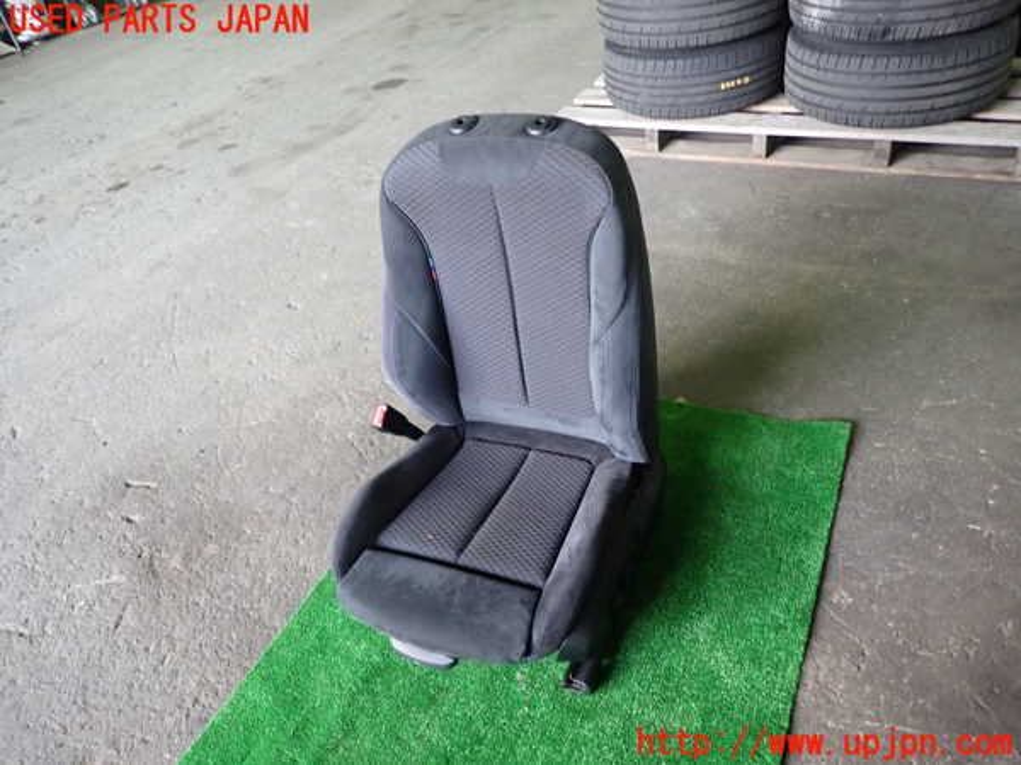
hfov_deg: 69.4
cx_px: 510
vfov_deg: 54.9
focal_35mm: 25
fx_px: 737
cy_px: 382
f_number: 2
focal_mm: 4.5
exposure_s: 1/30
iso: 250
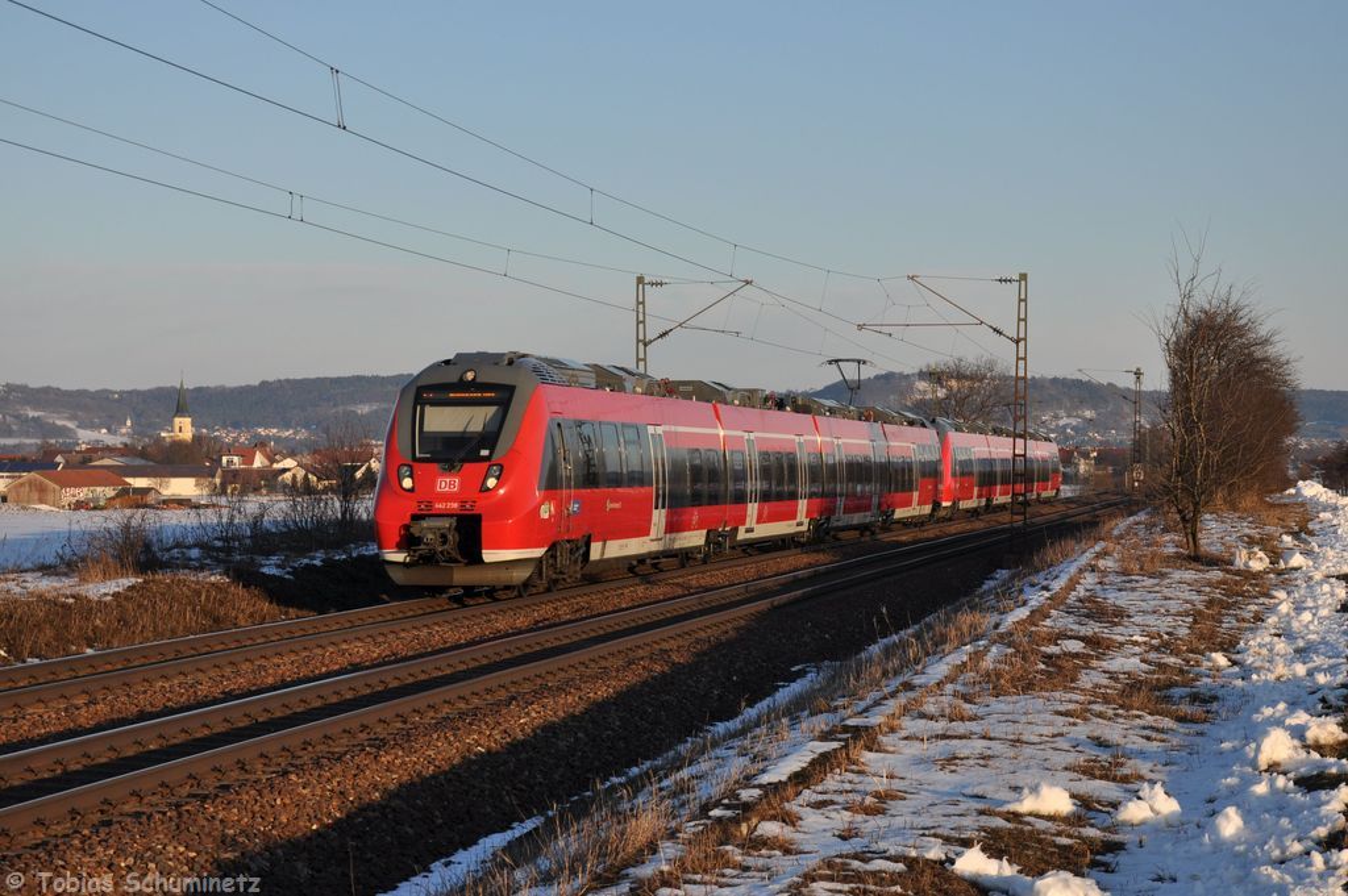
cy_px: 448
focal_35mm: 75
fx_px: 2806
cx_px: 674
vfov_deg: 18.2
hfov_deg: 27.0
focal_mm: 50
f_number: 8
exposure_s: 1/640
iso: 250
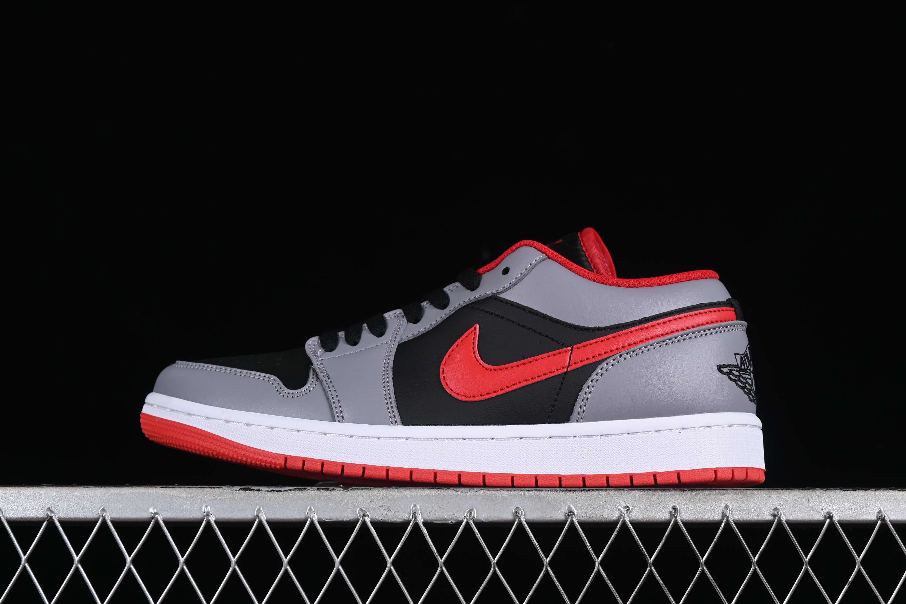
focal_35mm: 75
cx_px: 453
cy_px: 302
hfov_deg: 27.0
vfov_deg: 18.2
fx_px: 1887
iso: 160
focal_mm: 50
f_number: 7.1
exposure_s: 1/80
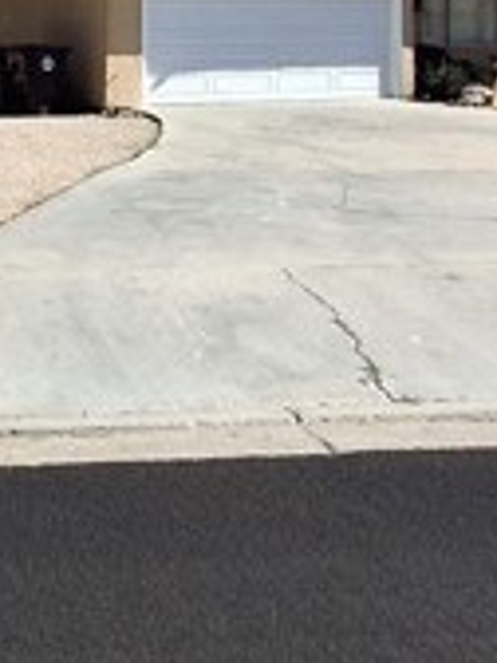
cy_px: 47
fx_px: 1168
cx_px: -110
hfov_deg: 22.1
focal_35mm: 61
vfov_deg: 30.1
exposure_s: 1/1096
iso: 40
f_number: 2.2
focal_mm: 1.64
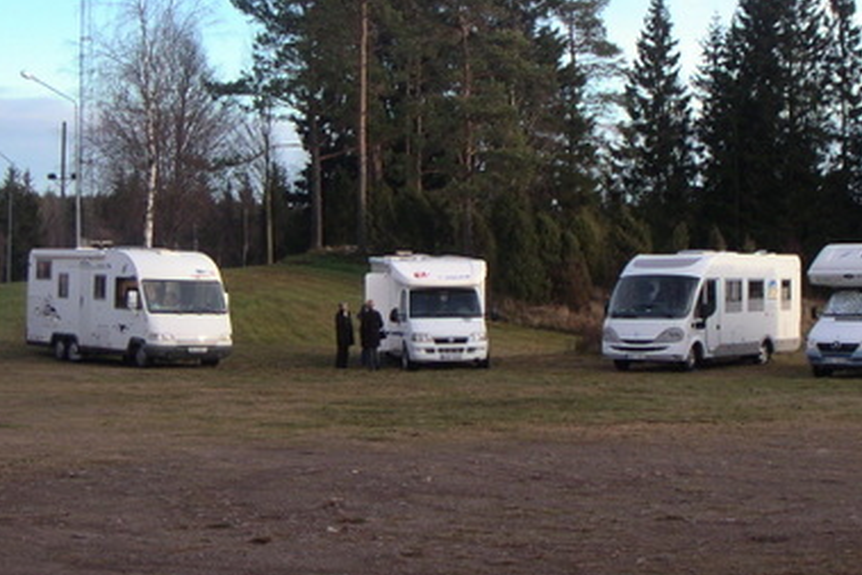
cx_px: 503
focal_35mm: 73
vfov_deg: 18.7
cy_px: 224
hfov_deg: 27.7
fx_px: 1749
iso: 50
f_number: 2.8
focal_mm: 6
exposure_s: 1/150
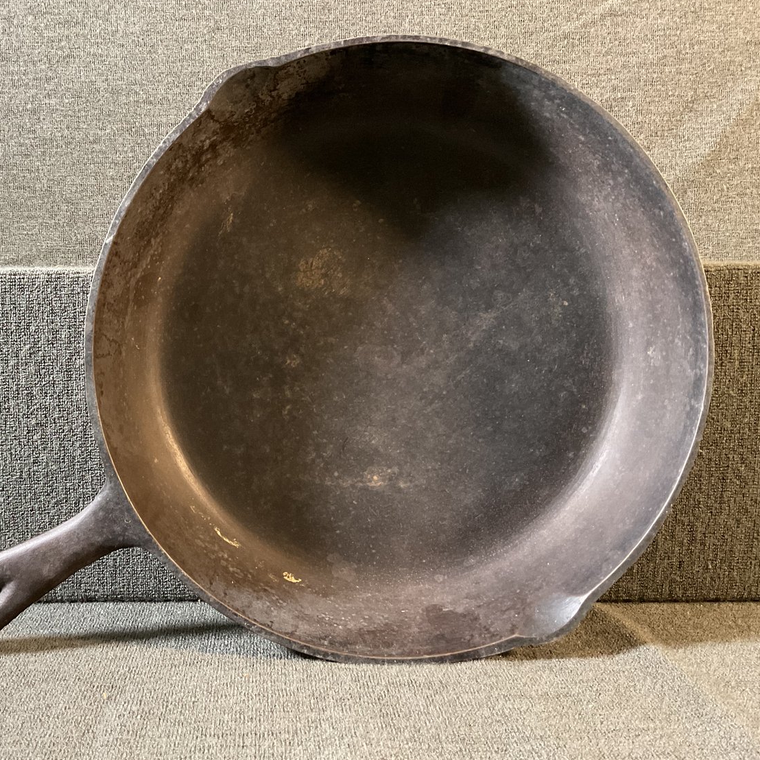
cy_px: 380
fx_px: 869
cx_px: 285
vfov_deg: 47.2
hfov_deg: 46.8
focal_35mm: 35
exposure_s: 1/30
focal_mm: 3
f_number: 1.8
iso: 320
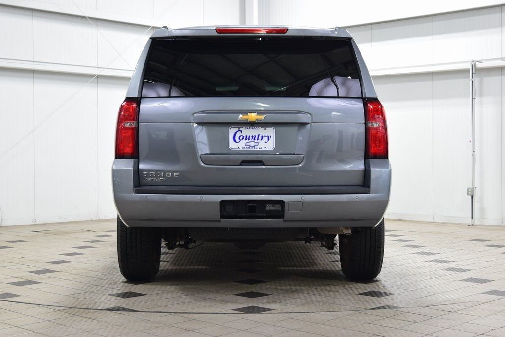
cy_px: 168
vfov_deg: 23.8
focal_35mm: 57
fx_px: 800
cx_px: 252
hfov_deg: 35.0
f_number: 6.3
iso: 720
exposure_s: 1/15
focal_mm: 38
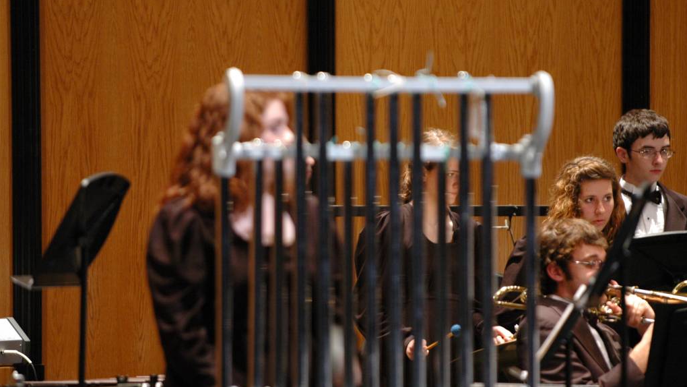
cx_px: 344
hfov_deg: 6.9
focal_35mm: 315
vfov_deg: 3.9
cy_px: 192
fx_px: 5739
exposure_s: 1/30
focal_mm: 200
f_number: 2.8
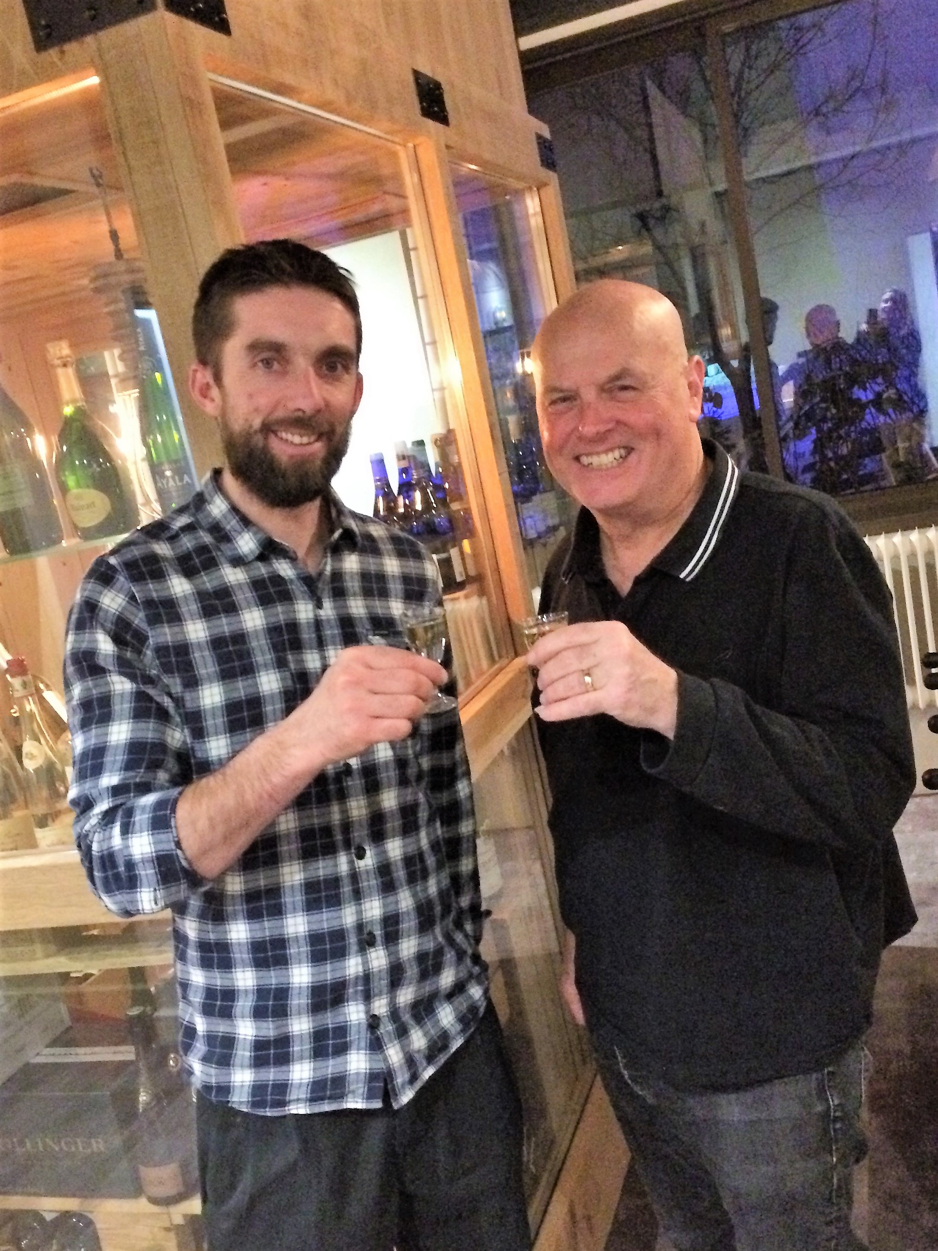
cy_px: 626
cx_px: 469
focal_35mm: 29
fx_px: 1048
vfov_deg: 61.7
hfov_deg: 48.2
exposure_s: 1/17
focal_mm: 4.15
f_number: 2.2
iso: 500
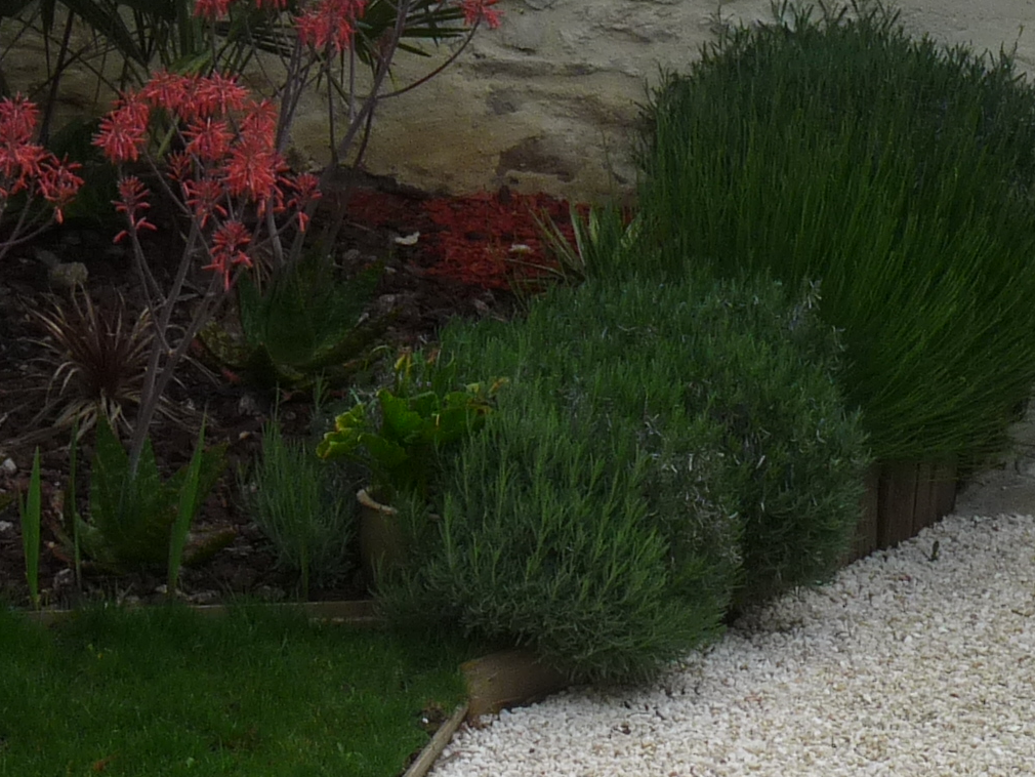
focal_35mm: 260
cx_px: 733
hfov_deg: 7.6
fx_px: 7776
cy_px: 45
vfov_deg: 5.7
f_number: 5
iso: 100
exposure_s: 1/200
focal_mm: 12.8
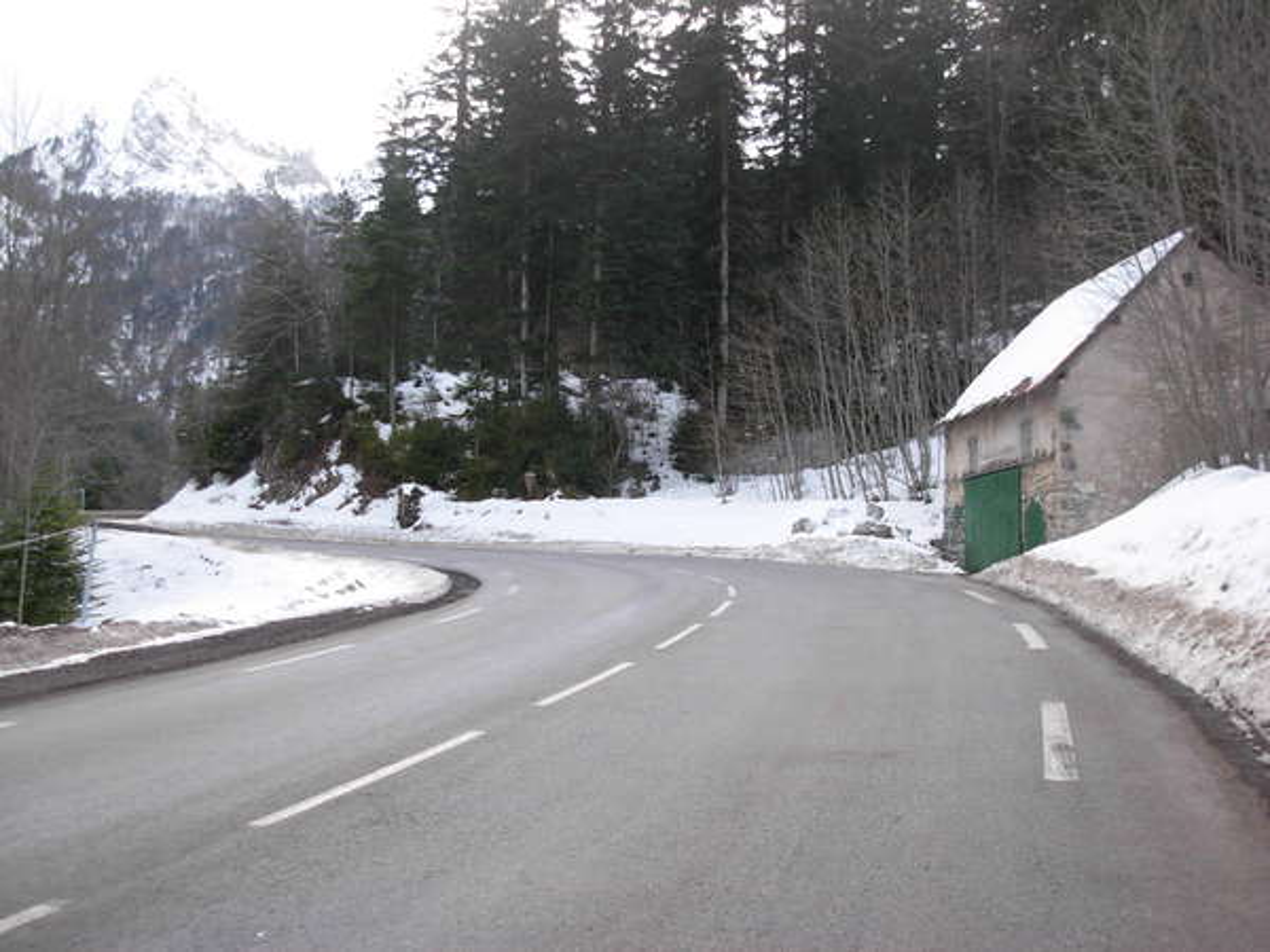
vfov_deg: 37.7
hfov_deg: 49.0
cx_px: 635
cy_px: 476
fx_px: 1394
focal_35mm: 38
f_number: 2.9
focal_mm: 6.3
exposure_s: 1/111
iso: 79
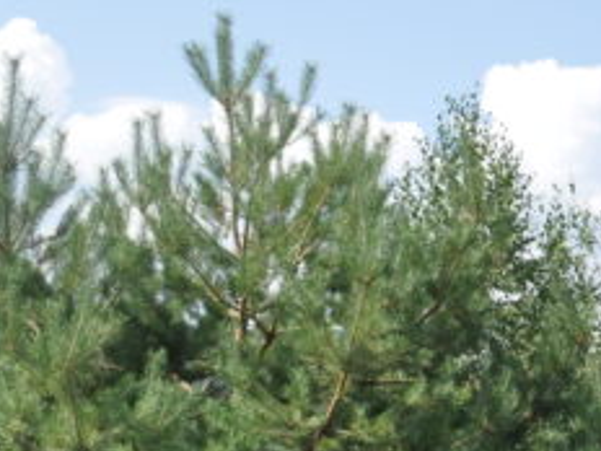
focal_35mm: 127
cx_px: 907
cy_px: 505
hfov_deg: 14.5
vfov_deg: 11.5
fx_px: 2205
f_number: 9
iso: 200
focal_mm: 20
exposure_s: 1/320
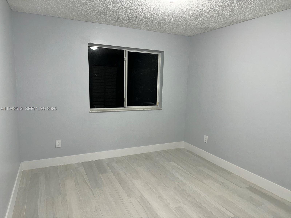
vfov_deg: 56.8
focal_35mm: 24
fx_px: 202
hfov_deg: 71.6
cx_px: 146
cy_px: 109
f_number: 1.78
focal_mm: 6.86
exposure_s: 1/120
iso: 100
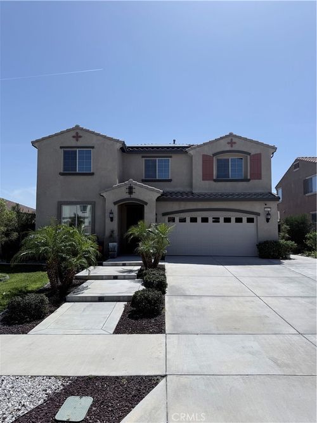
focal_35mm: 24
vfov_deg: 71.6
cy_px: 212
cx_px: 158
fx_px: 293
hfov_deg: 56.8
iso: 80
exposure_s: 1/9091
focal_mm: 6.76
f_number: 1.78
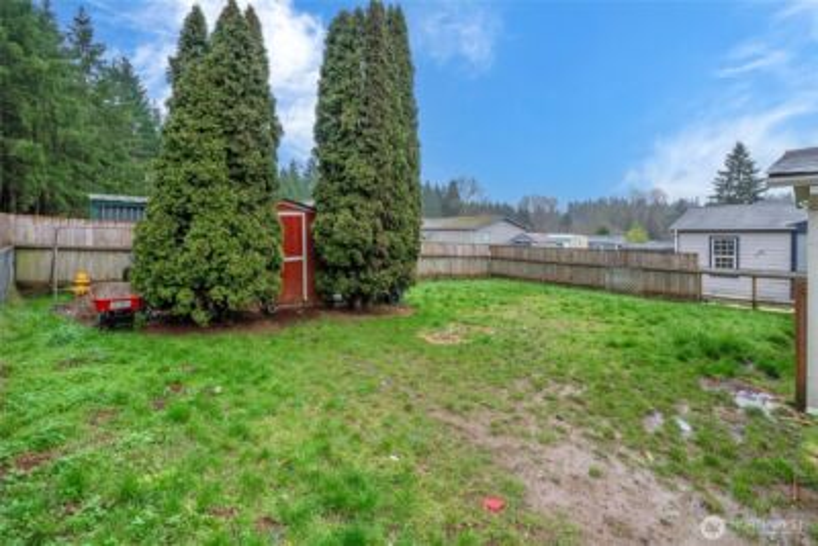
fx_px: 364
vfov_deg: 73.8
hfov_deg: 96.7
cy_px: 273
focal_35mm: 16
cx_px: 409
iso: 400
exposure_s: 1/30
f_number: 7.1
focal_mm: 16
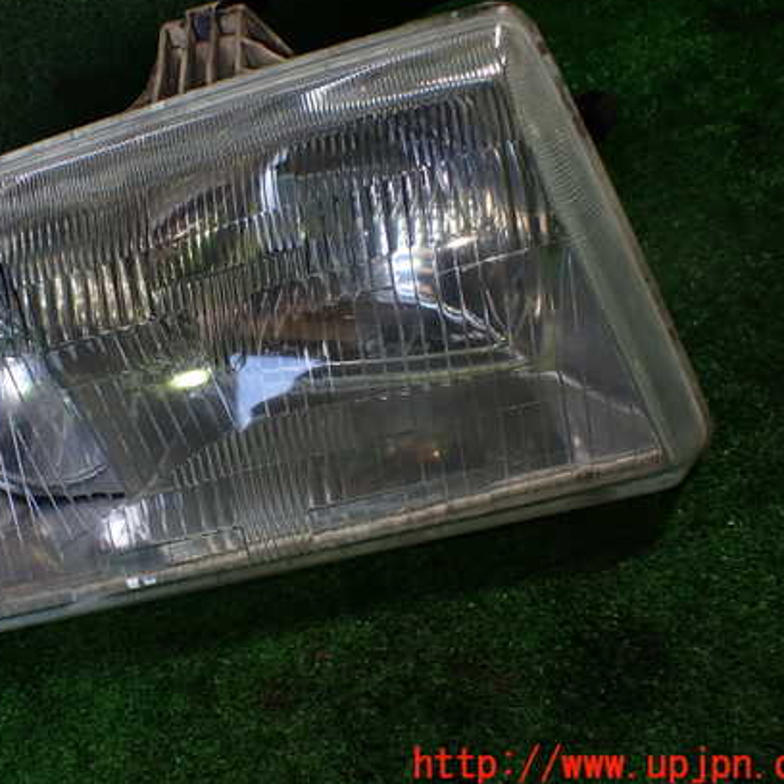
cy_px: 357
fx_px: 999
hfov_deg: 42.3
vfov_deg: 42.8
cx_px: 271
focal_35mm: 39
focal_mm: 5.4
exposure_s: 1/125
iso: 200
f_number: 2.3
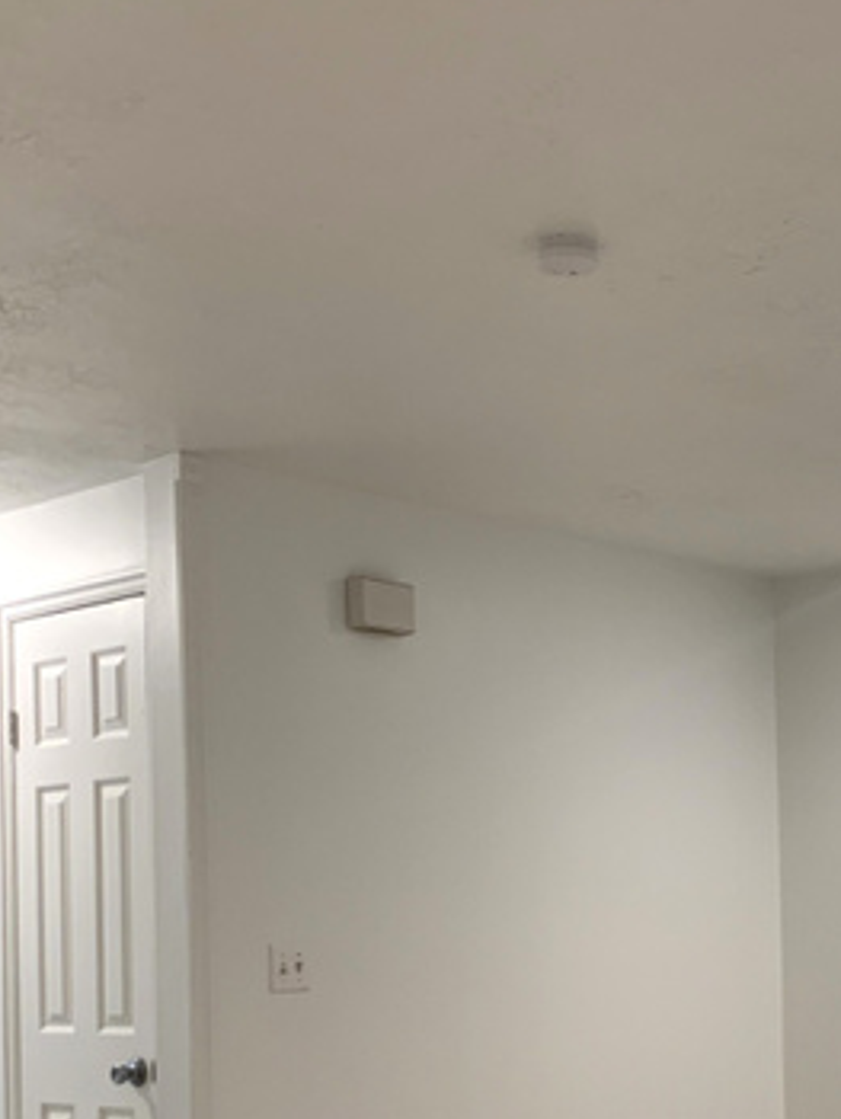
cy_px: 876
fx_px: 1844
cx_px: 732
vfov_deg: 32.9
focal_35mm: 57
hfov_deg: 25.0
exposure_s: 1/60
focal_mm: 4.25
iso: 100
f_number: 1.8
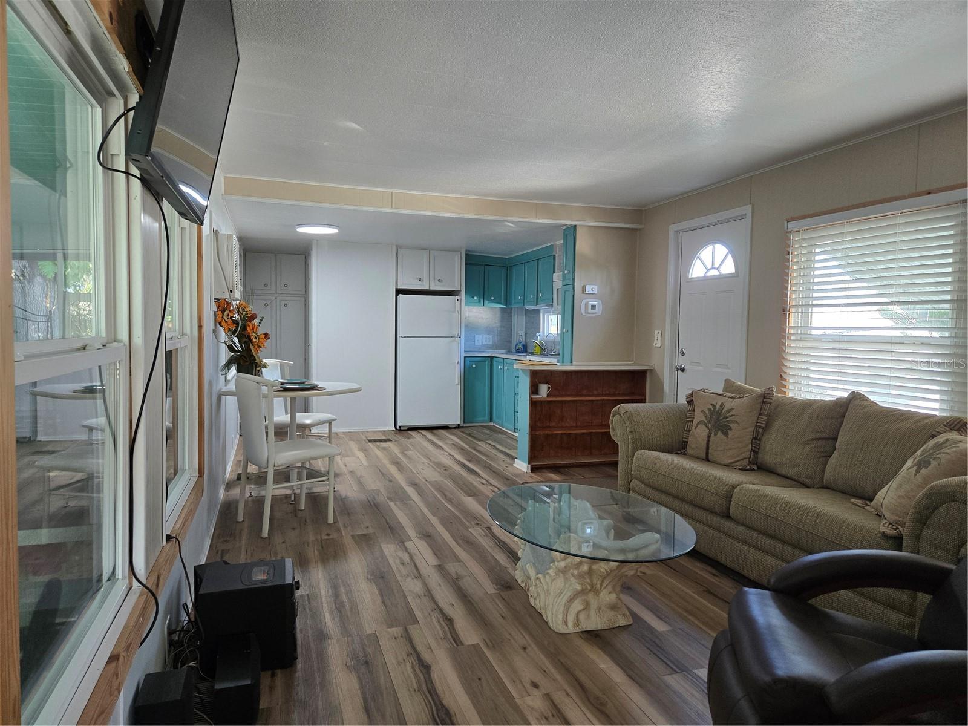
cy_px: 363
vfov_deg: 58.9
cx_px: 484
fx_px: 643
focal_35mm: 23
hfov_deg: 73.9
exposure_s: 1/120
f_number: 1.8
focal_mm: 5.4
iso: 200
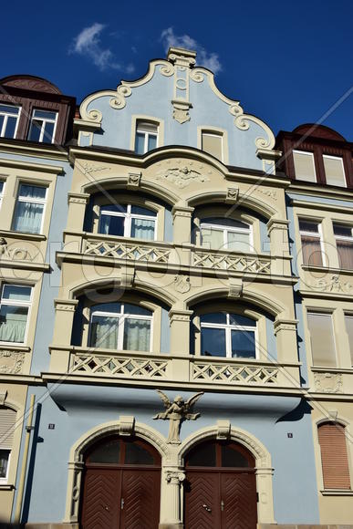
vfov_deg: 57.2
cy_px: 264
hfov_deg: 40.0
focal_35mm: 33
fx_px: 485
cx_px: 176
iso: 100
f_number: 10
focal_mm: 22
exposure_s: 1/250
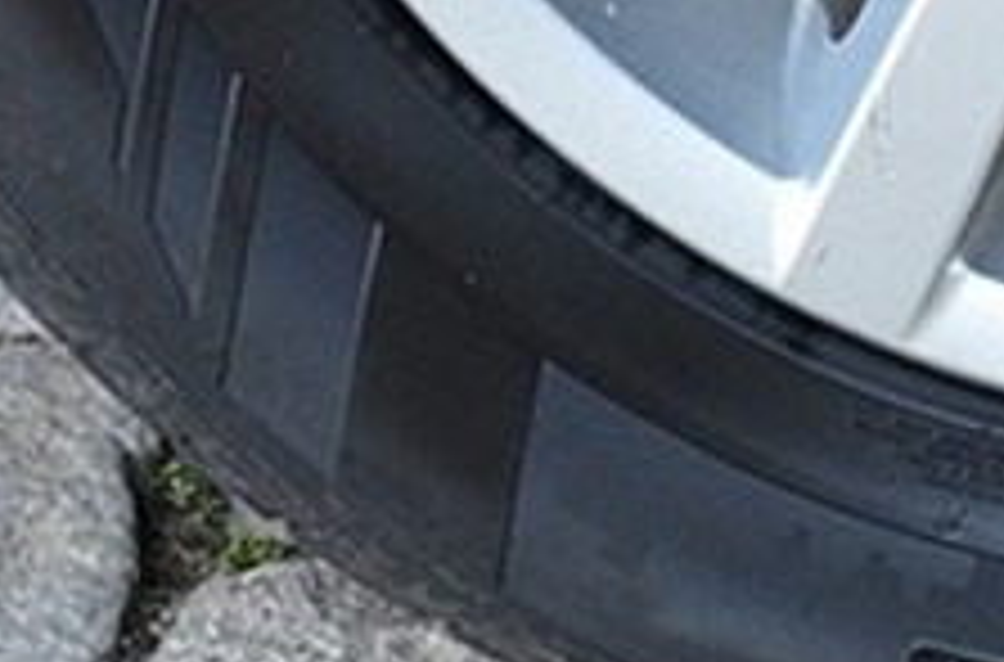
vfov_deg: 5.9
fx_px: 6225
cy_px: -871
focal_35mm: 224
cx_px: 1400
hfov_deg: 9.0
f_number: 4
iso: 640
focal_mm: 26
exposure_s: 1/60
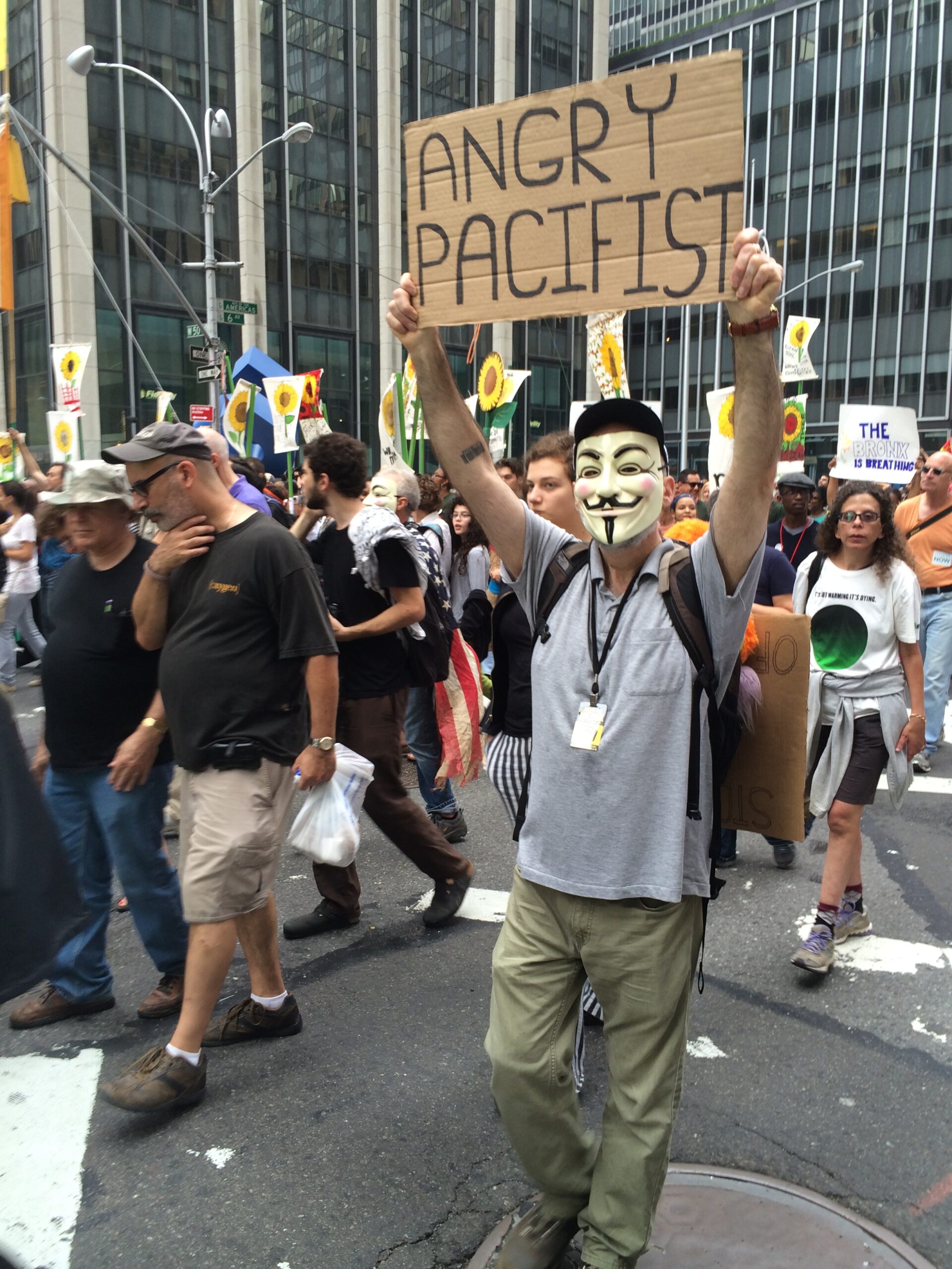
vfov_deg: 60.0
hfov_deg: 46.8
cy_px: 634
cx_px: 476
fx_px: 1100
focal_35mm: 30
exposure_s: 1/60
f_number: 2.2
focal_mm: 4.12
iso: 40
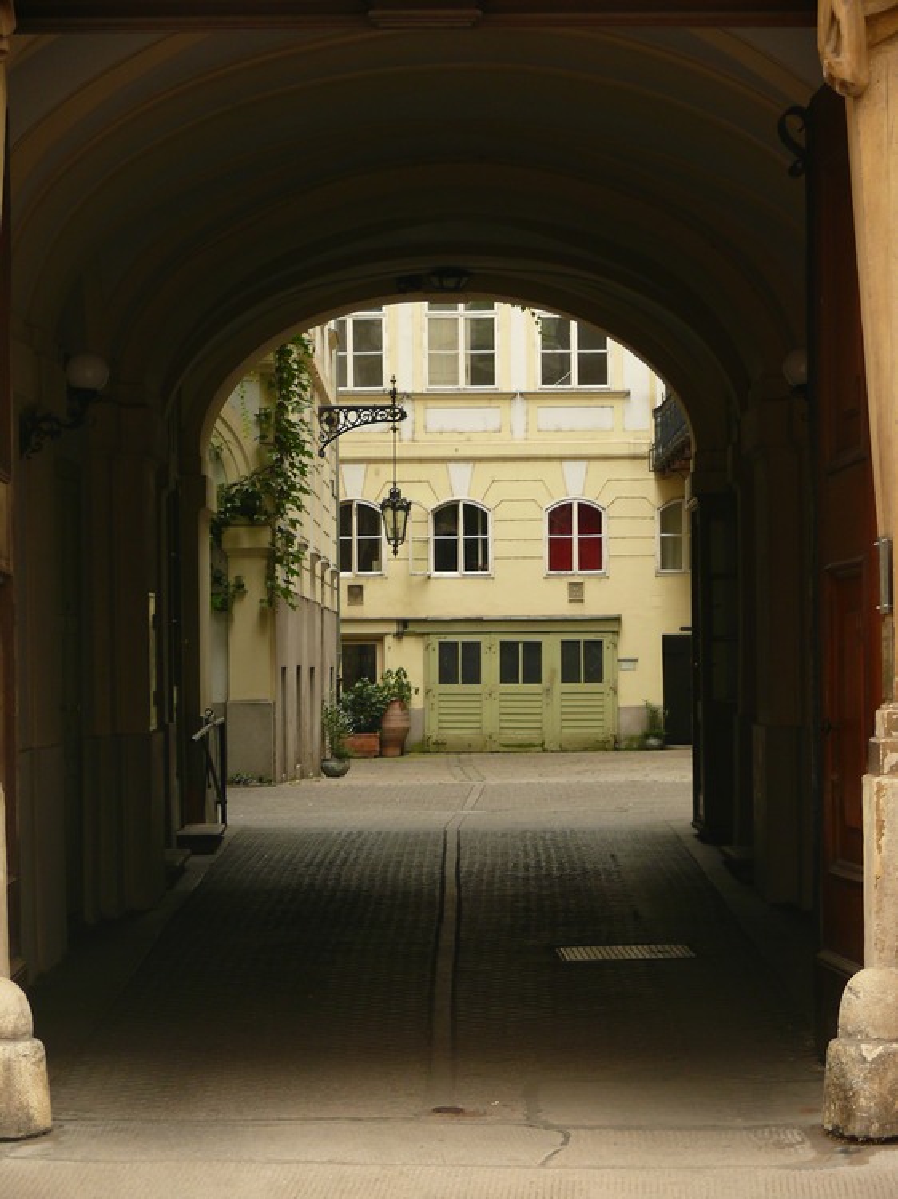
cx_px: 449
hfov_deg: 14.9
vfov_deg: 19.8
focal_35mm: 99
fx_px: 3426
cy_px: 600
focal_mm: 21
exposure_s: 1/30
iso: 100
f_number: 3.2
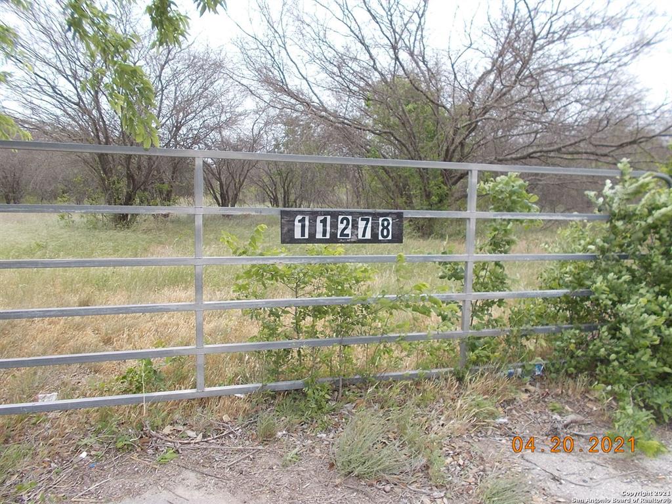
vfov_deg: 53.1
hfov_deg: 67.3
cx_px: 336
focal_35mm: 26
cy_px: 252
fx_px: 505
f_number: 3.2
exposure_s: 1/320
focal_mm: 4.6
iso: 80
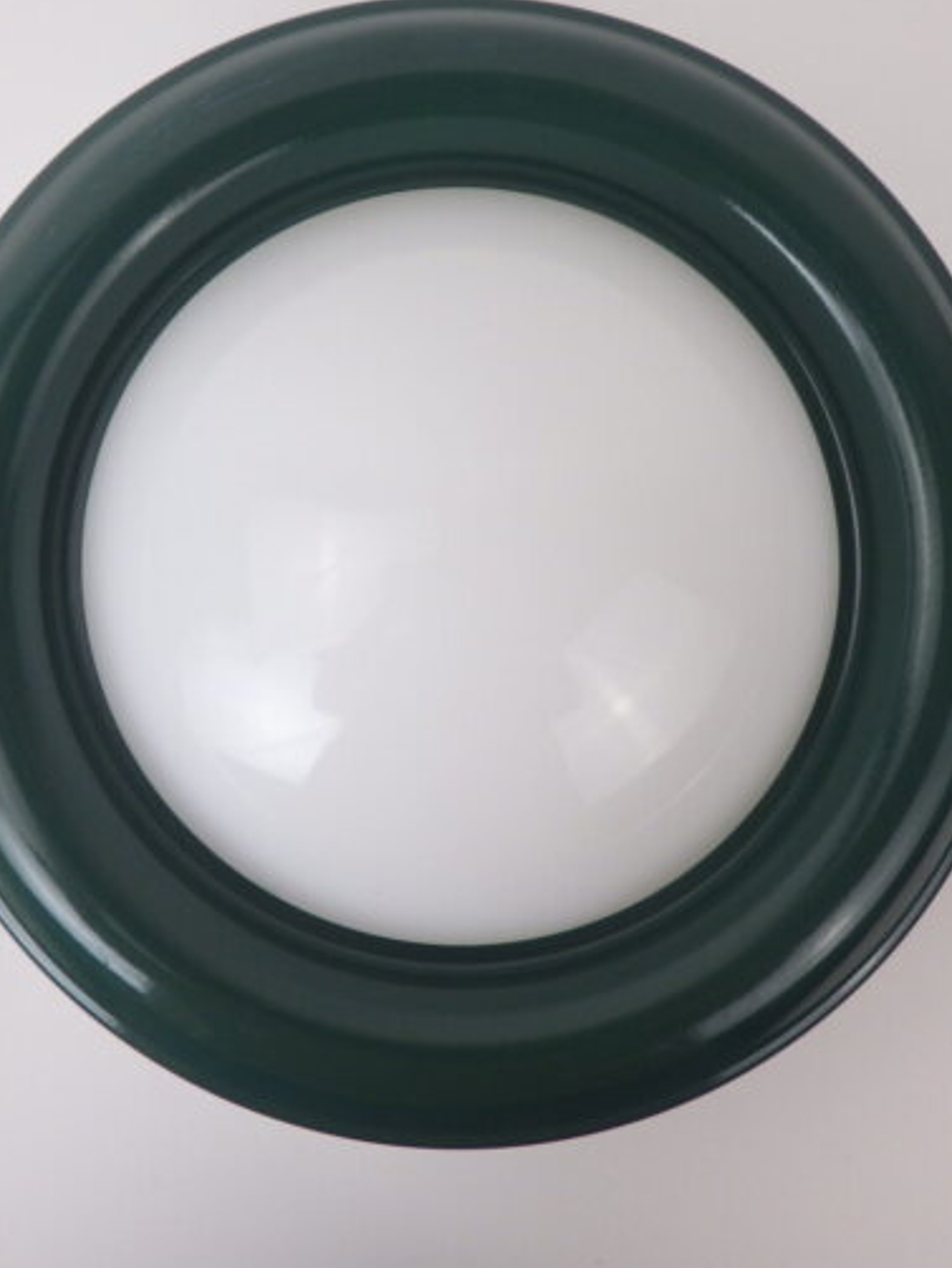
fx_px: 1905
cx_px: 457
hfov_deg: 28.1
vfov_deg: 36.8
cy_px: 568
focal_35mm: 52
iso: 125
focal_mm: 6.1
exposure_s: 1/80
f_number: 3.8
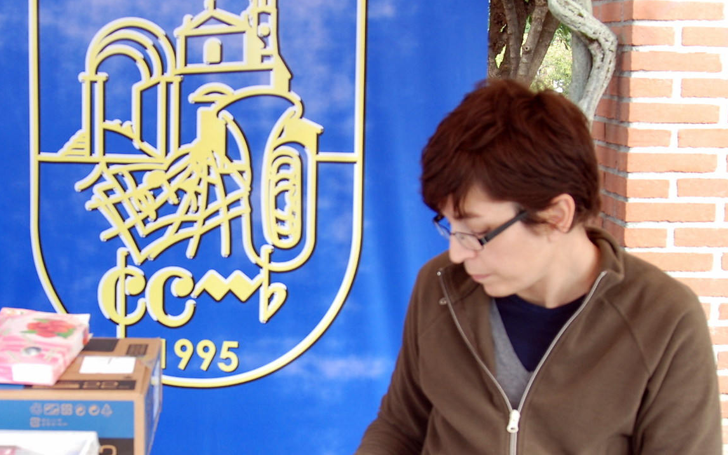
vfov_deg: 16.9
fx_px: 1528
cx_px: 227
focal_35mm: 77
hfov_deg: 26.6
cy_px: 321
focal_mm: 24
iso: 200
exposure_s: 1/40
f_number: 5.6
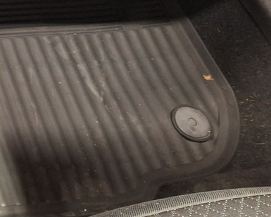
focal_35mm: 84
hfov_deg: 18.2
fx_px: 674
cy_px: -68
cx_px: -213
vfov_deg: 17.2
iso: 500
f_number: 1.8
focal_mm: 5.54
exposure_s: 1/20
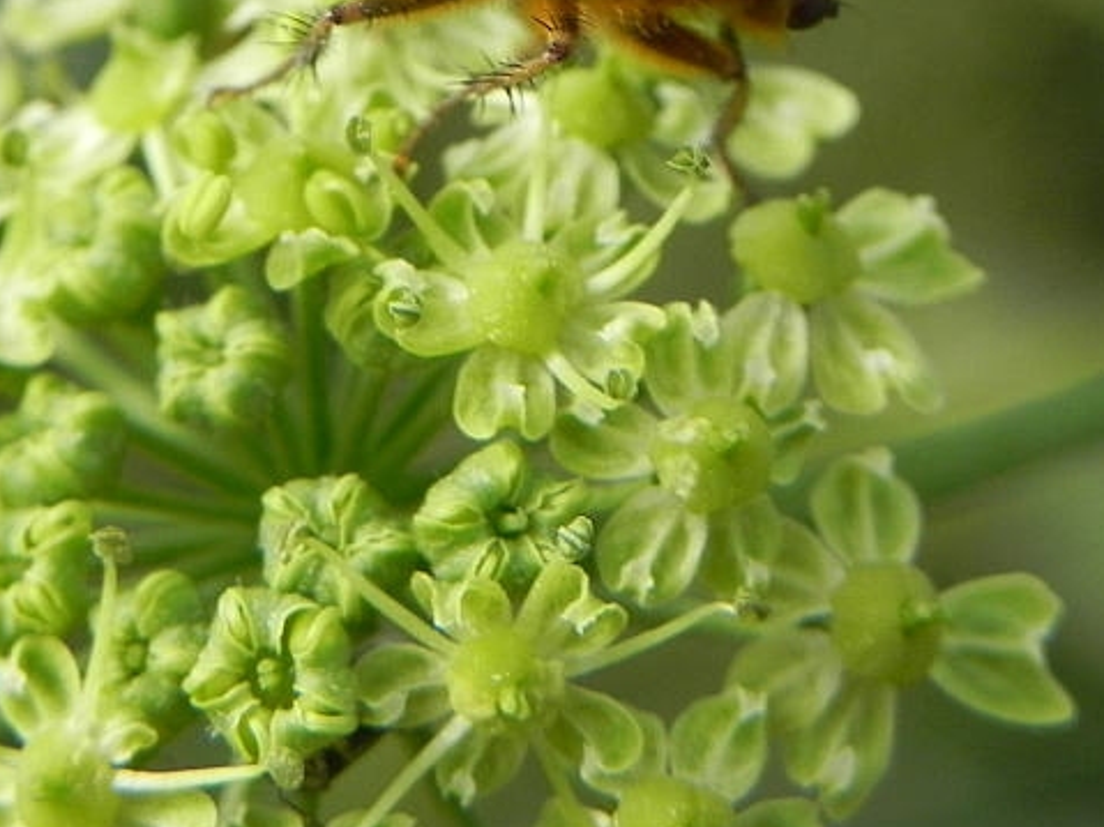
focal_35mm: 203
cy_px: -46
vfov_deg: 7.3
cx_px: 325
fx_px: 6473
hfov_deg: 9.7
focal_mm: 16.9
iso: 160
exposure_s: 1/445
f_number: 4
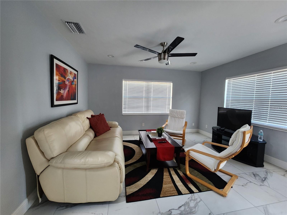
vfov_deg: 89.9
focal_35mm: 13
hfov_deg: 106.2
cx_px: 144
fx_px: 108
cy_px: 108
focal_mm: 2.2
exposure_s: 1/60
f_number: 2.2
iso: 320
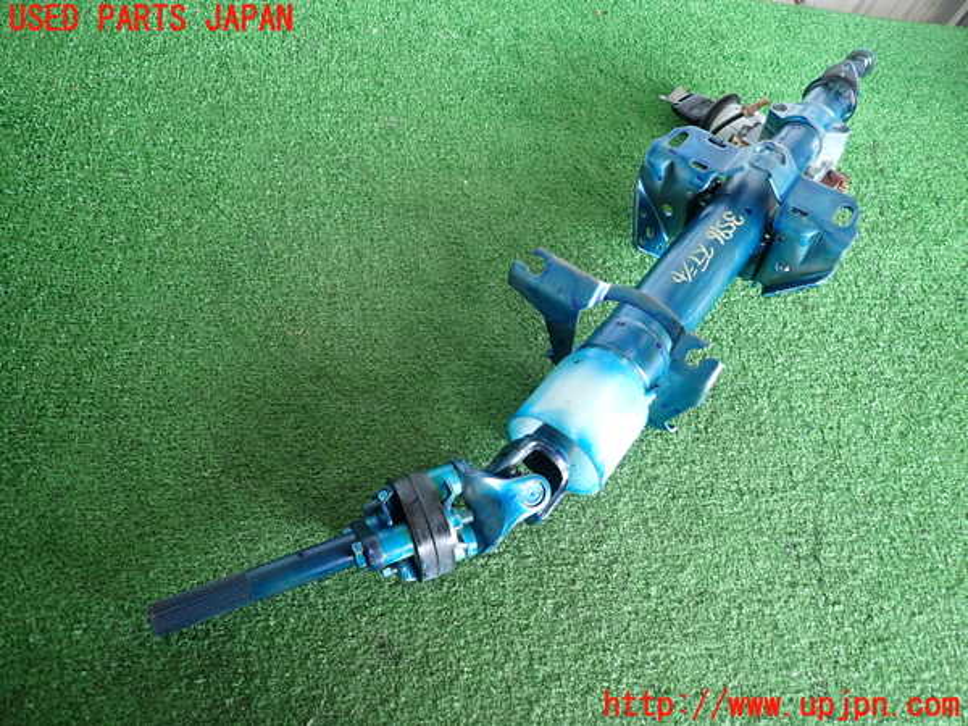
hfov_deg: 69.4
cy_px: 363
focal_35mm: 25
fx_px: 699
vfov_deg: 54.9
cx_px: 484
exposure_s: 1/80
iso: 100
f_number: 2
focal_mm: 4.5
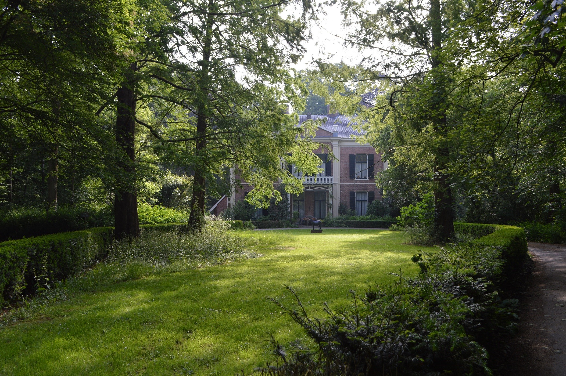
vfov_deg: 39.9
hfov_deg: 57.3
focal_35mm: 33
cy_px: 188
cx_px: 283
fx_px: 518
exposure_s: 1/125
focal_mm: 22
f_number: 5.6
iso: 140
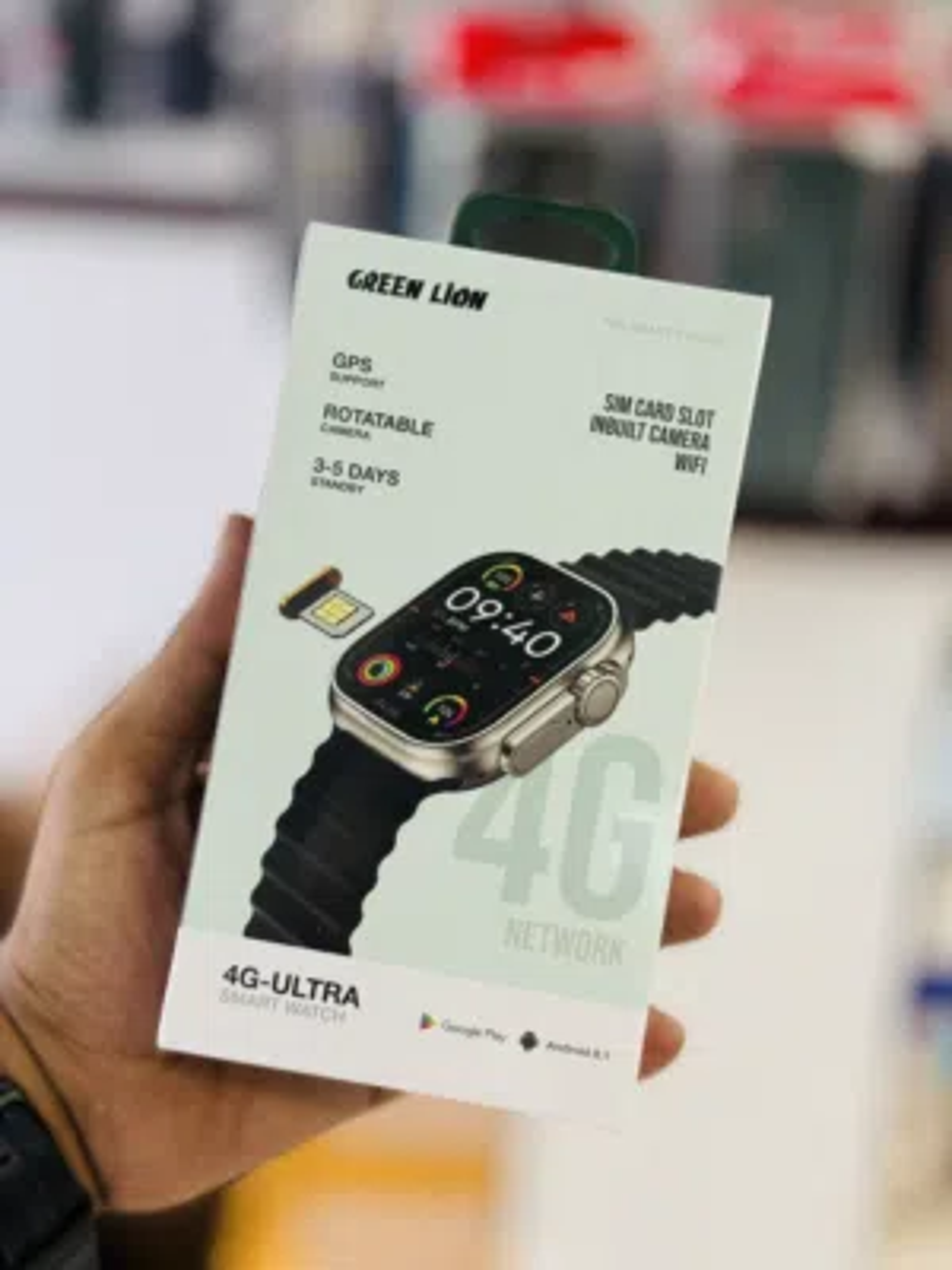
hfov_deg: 30.3
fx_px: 1760
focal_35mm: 48
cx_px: 476
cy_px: 635
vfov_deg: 39.7
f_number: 1.78
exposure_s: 1/114
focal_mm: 6.76
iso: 100
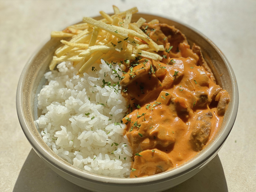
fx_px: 385
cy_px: 96
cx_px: 128
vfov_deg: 28.0
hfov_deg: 36.8
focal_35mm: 52
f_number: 2
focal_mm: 6
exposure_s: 1/1199
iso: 20
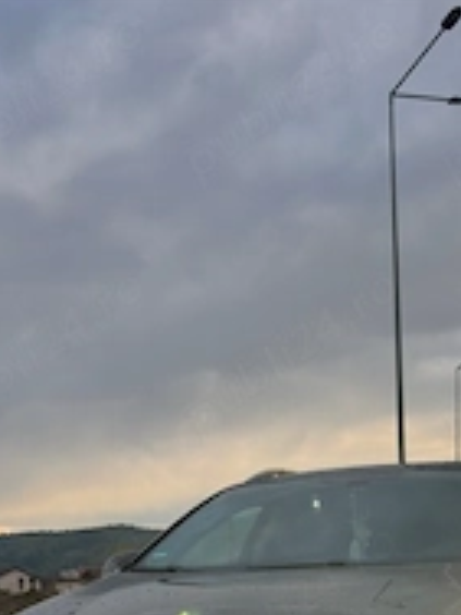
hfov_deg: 28.1
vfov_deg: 33.5
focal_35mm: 51
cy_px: 648
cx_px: 356
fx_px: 906
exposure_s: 1/393
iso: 80
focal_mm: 6.86
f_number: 1.78
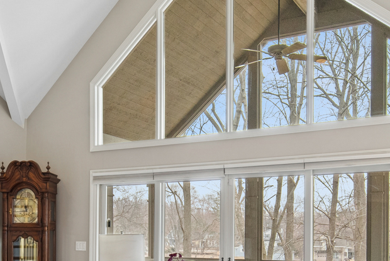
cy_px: 262
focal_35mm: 47
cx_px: 153
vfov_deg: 27.0
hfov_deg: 41.7
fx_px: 509
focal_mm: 12
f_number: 8
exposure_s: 1/4
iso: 320
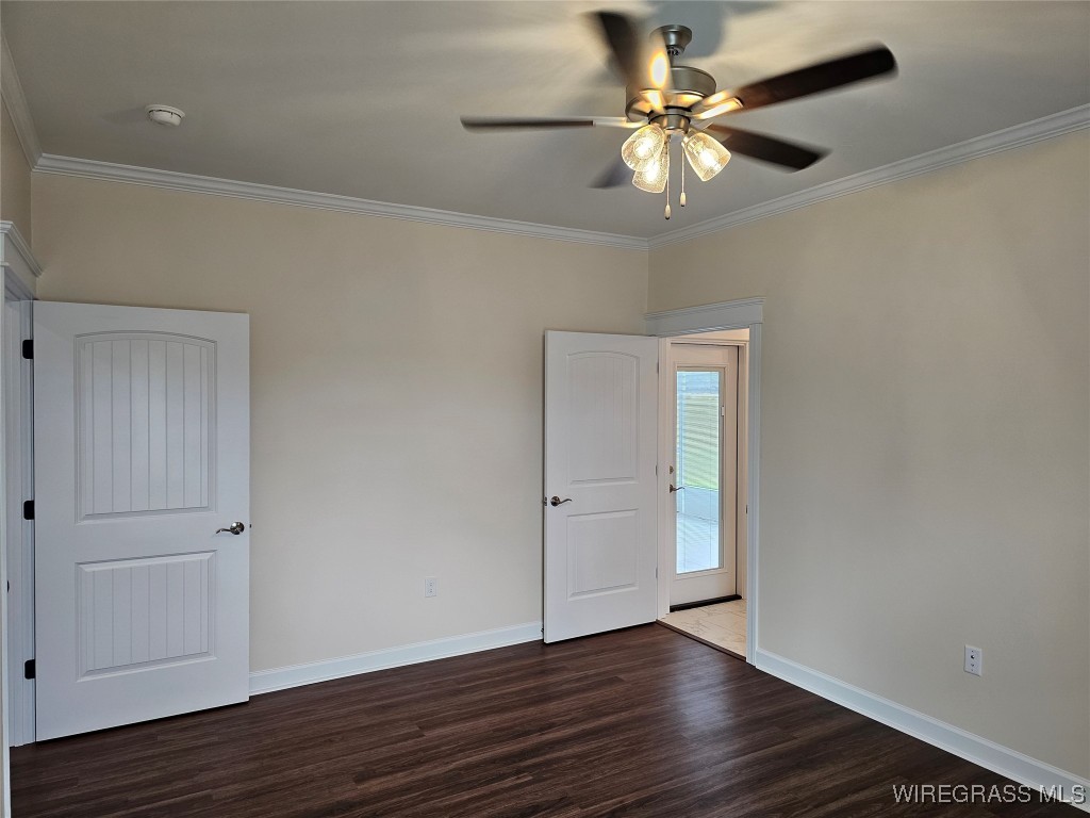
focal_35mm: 23
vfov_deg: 58.9
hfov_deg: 73.9
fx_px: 724
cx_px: 545
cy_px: 409
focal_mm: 6.3
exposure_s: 1/120
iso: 100
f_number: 1.7
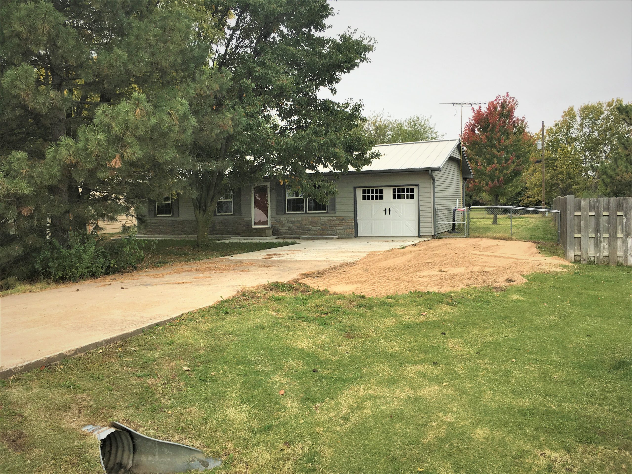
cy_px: 237
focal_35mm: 29
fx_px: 529
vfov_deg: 48.2
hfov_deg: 61.7
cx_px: 316
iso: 25
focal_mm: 4.15
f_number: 2.2
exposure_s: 1/674
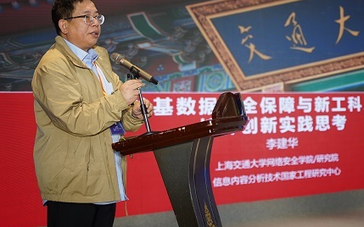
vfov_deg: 16.9
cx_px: 195
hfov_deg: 26.8
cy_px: 103
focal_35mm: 77
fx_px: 764
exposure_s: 1/160
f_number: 2.8
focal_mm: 59
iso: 250
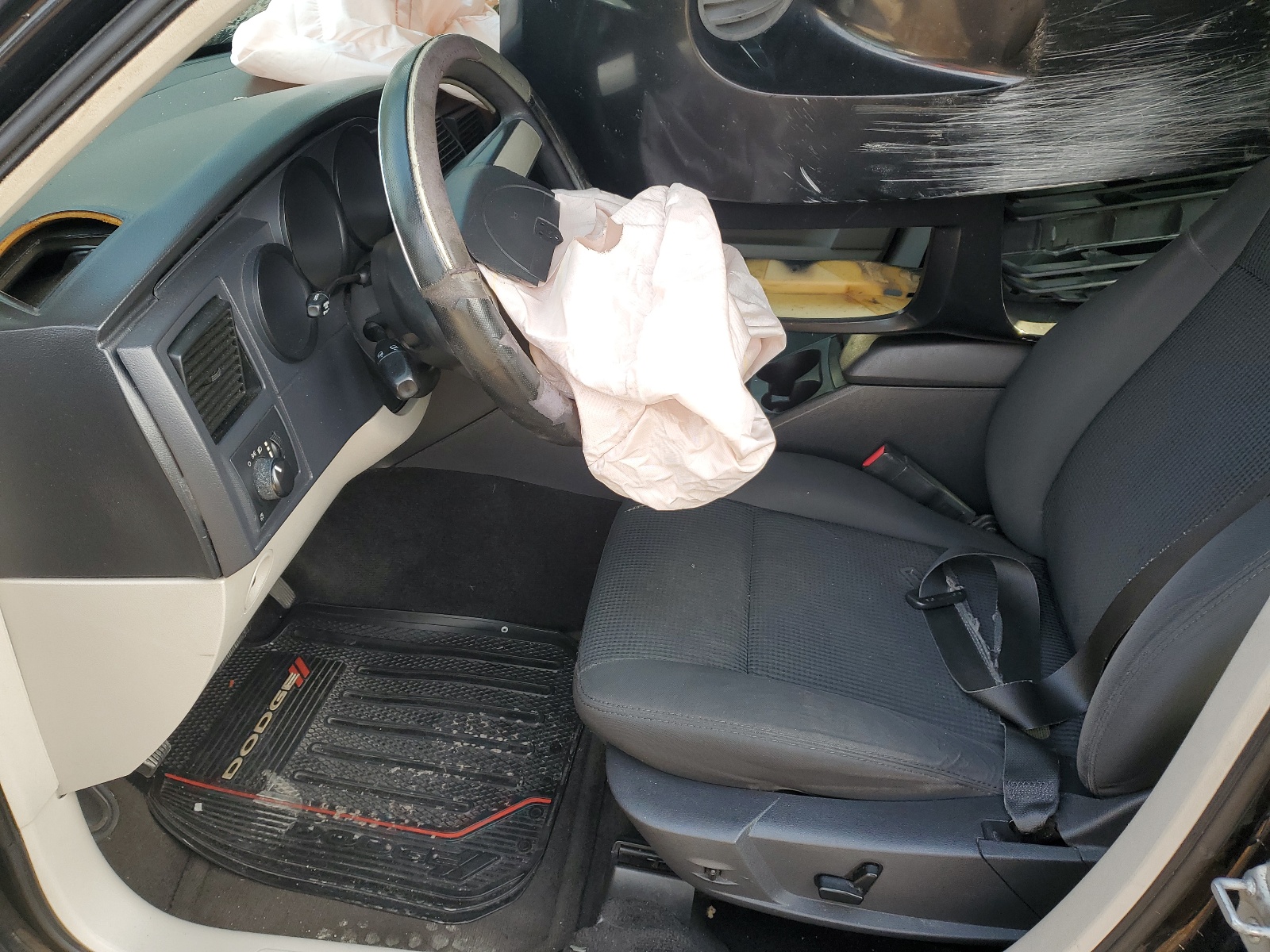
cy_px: 476
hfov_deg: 67.3
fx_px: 954
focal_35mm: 26
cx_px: 635
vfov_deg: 53.1
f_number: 1.5
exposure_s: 1/182
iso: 50
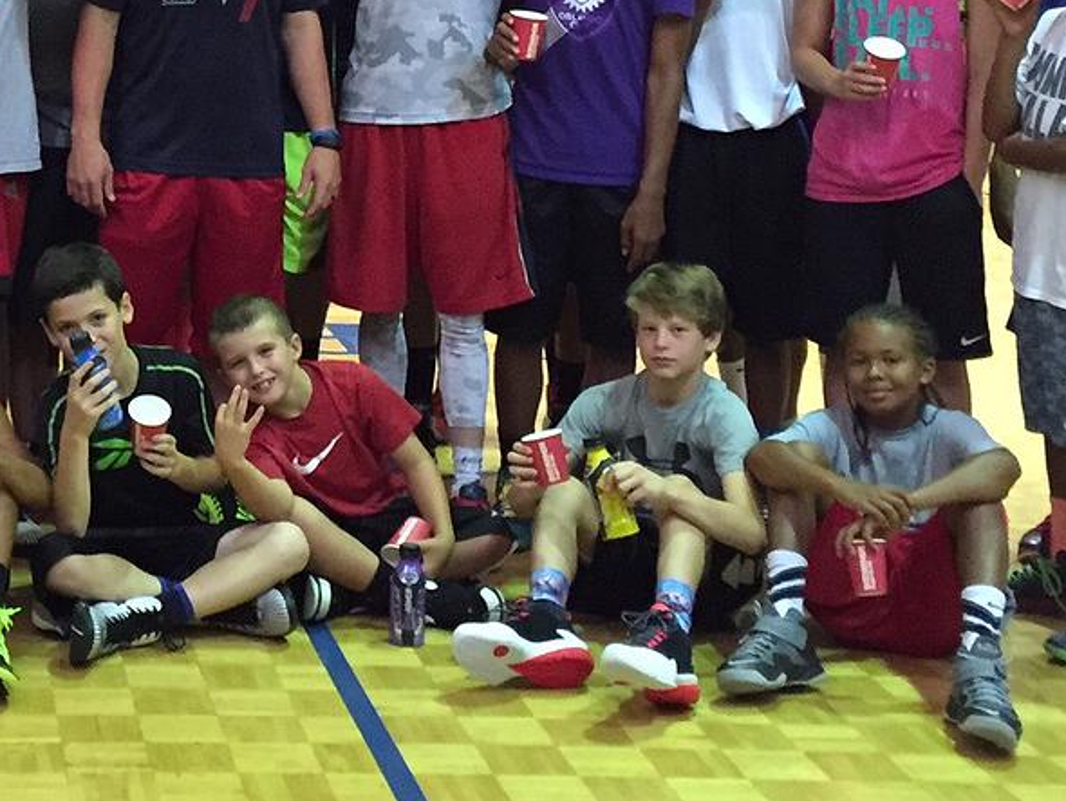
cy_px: -3
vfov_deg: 18.0
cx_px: 67
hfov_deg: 23.6
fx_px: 2465
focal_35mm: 80
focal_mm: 4.15
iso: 250
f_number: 2.2
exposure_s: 1/30
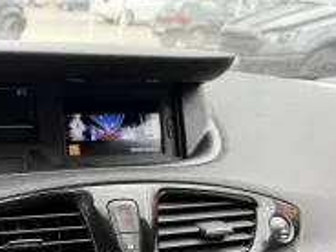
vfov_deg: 29.2
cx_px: 73
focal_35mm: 47
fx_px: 456
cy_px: 241
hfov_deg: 39.1
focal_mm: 6.76
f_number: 1.78
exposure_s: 1/256
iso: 100
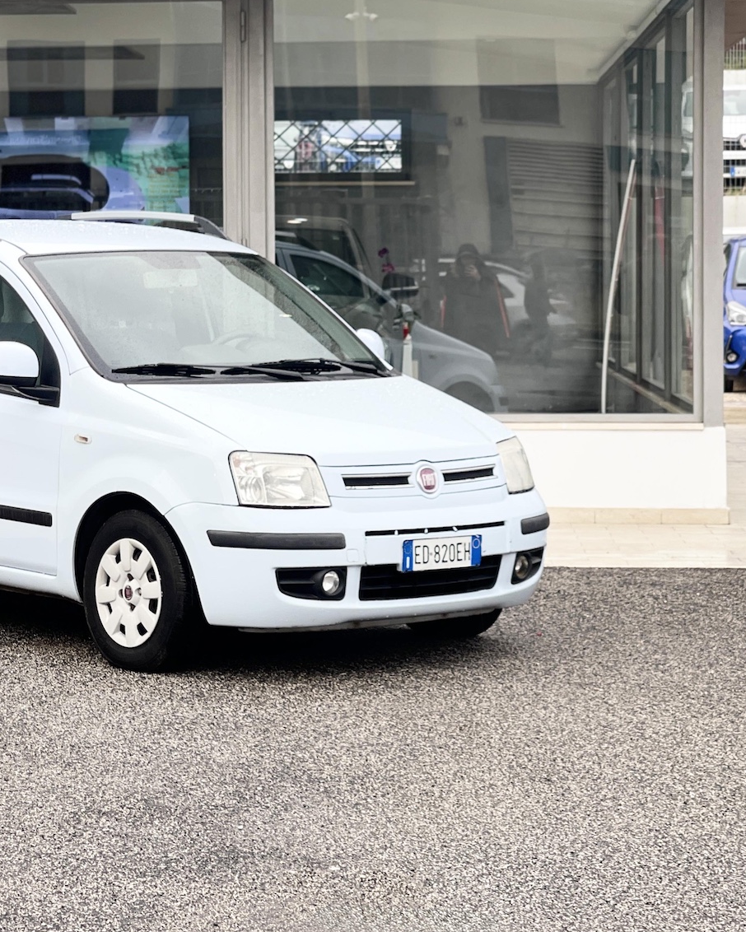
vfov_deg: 22.2
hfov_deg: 17.7
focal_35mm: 86
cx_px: 174
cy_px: 457
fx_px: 2373
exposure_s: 1/122
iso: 20
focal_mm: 7.5
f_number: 2.2
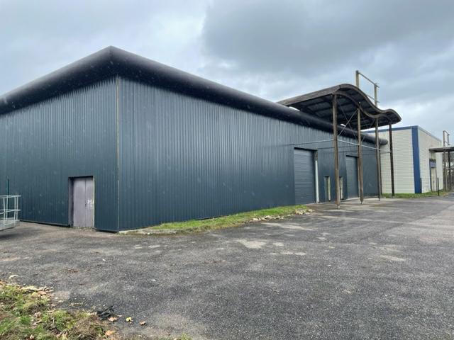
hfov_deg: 67.3
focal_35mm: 26
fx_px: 341
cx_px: 227
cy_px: 170
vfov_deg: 53.1
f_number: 1.6
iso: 32
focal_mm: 4.2
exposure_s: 1/612
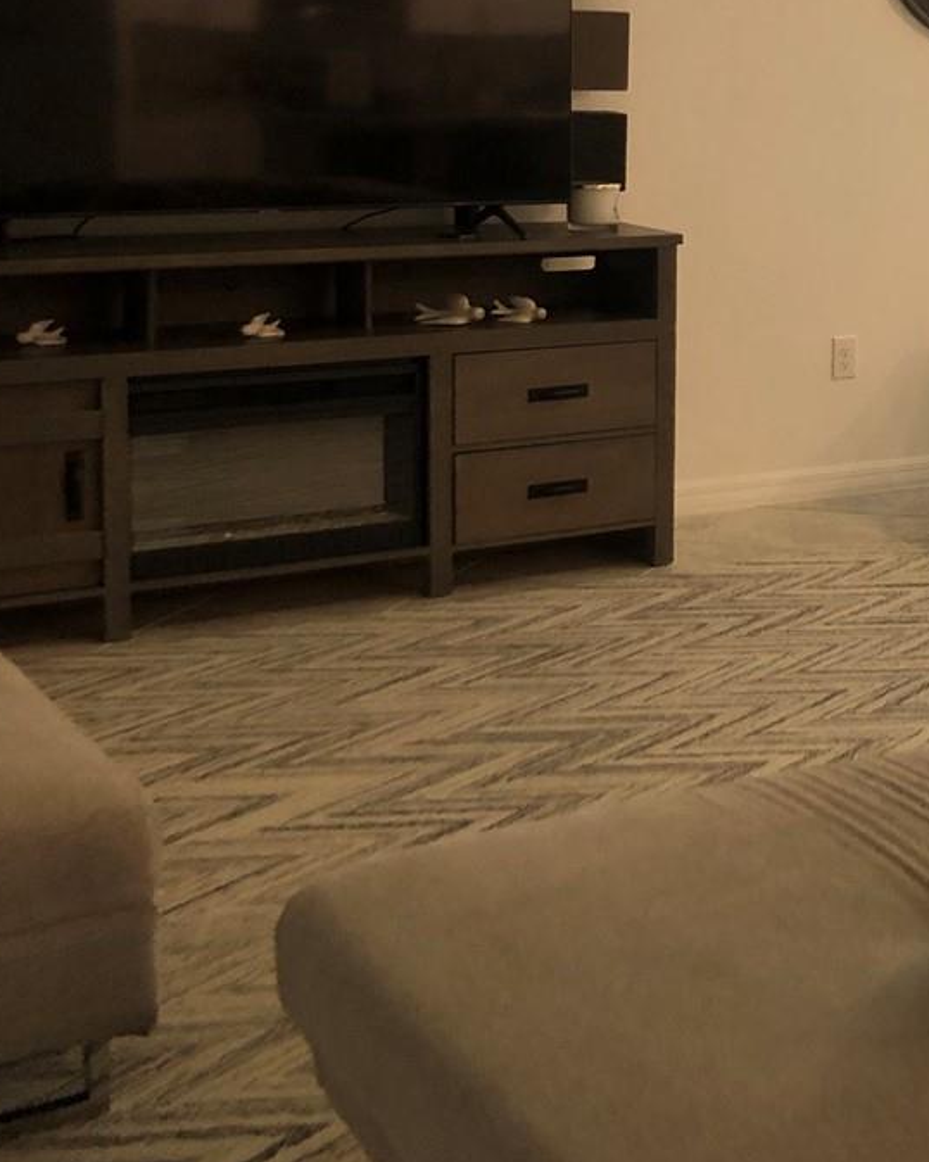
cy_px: 280
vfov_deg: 28.7
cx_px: 1162
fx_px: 2235
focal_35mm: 65
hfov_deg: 21.5
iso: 50
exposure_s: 1/15
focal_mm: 3.99
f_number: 1.8
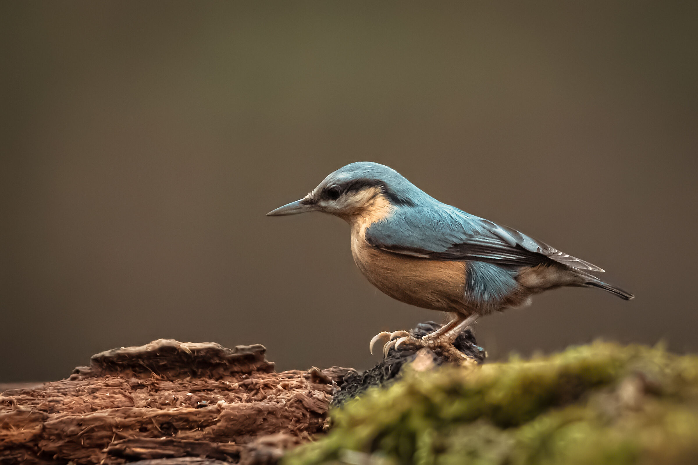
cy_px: 232
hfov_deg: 4.1
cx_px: 349
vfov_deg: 2.7
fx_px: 9694
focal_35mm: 500
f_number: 5.6
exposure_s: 1/2500
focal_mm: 500
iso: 4000
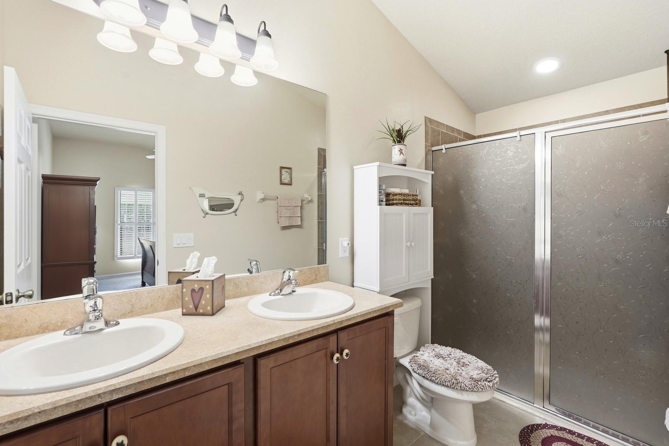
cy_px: 223
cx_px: 334
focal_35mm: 16
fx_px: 297
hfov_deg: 96.7
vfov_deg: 73.8
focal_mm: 16
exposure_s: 1/250
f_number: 8
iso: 2000
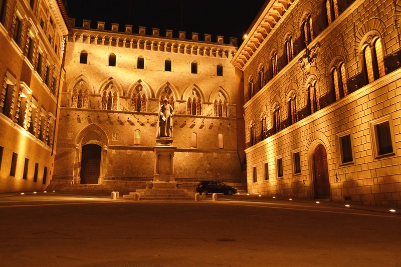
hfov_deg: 67.4
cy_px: 134
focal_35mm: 27
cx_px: 200
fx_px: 301
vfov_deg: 47.9
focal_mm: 18
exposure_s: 1/6
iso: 800
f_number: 5.6
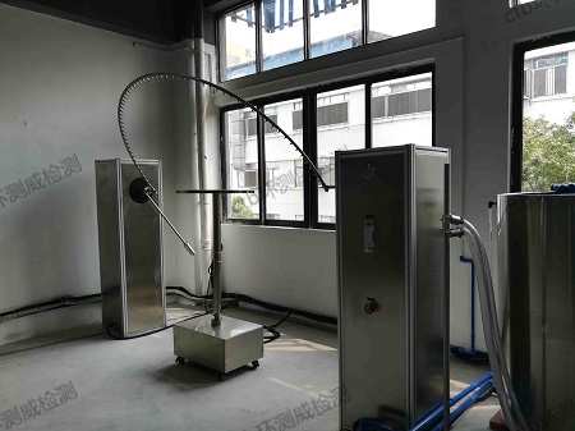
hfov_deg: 67.3
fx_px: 432
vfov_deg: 53.0
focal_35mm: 26
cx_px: 288
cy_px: 216
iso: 64
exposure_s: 1/100
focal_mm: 3.83
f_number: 2.2
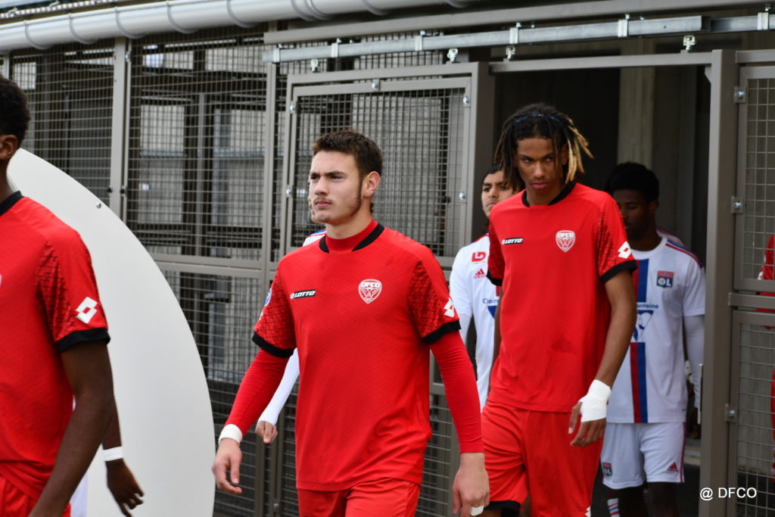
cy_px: 258
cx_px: 388
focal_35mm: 105
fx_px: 2261
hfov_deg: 19.5
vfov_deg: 13.0
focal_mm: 70
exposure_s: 1/250
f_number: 6.3
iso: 200
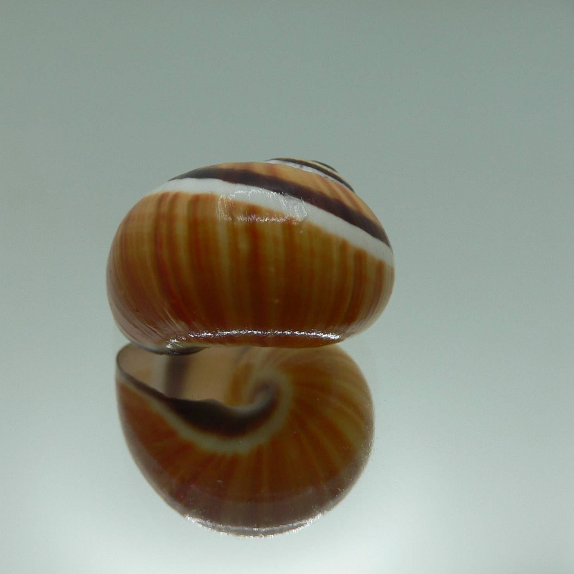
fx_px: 788
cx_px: 232
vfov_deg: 40.0
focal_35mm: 42
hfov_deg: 39.9
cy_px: 284
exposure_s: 1/80
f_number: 2.8
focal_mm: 4.6
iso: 80
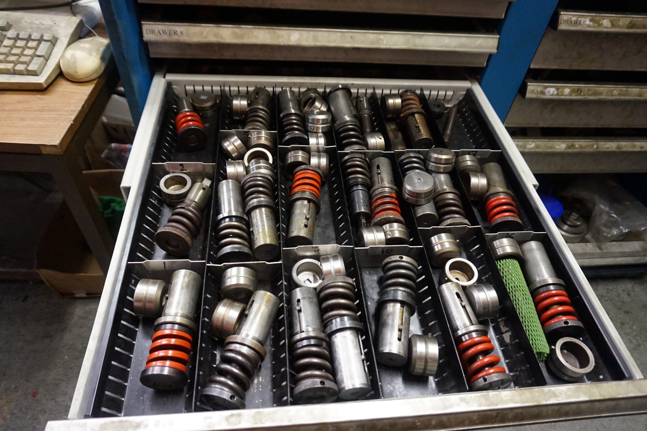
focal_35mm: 24
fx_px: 431
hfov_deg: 73.8
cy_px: 216
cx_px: 324
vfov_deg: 53.1
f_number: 3.5
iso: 3200
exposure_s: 1/60
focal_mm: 16
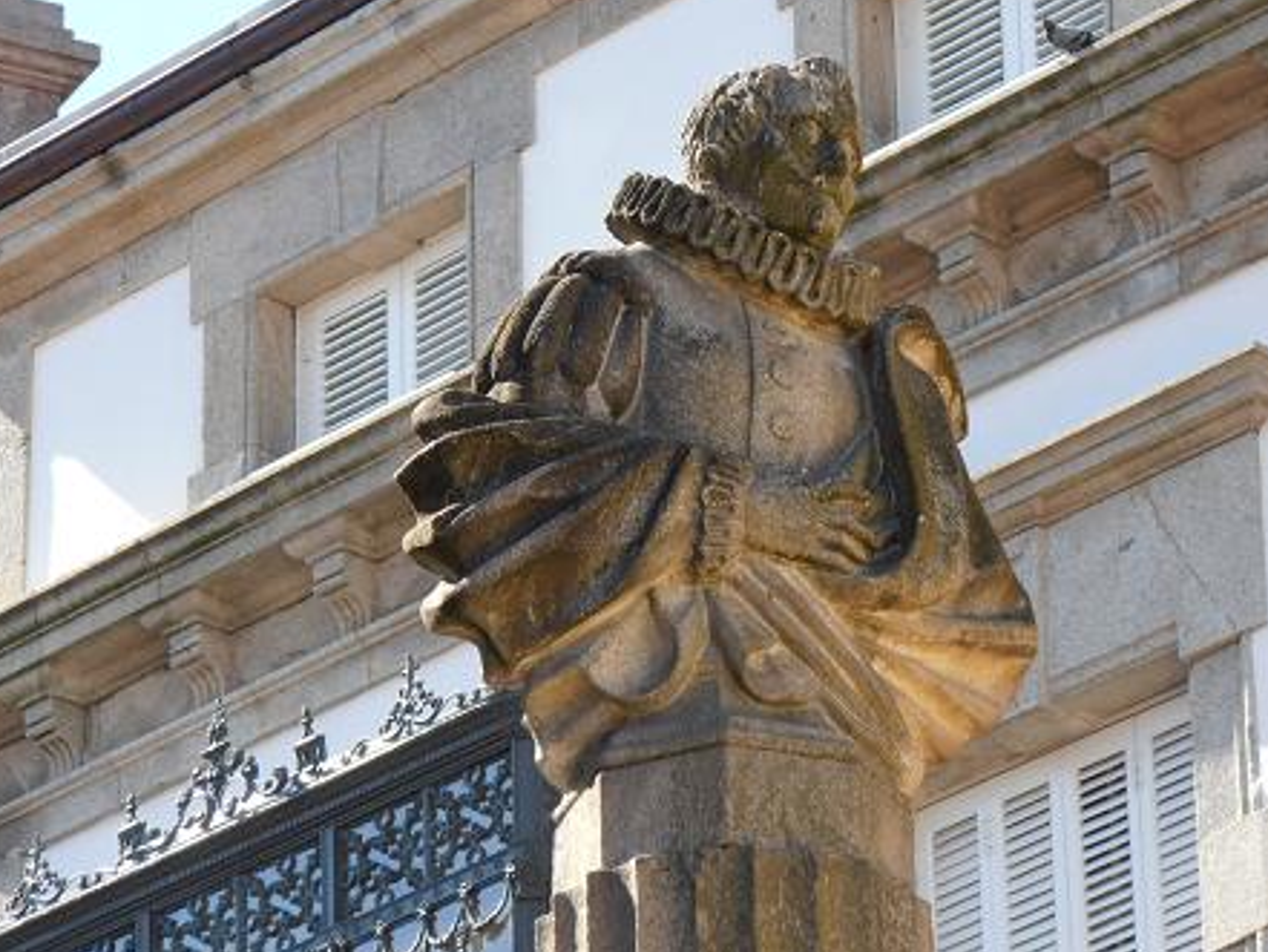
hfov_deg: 8.4
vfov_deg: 6.3
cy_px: 434
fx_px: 8684
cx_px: 693
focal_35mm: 237
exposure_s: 1/125
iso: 100
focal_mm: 35.05
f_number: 5.8
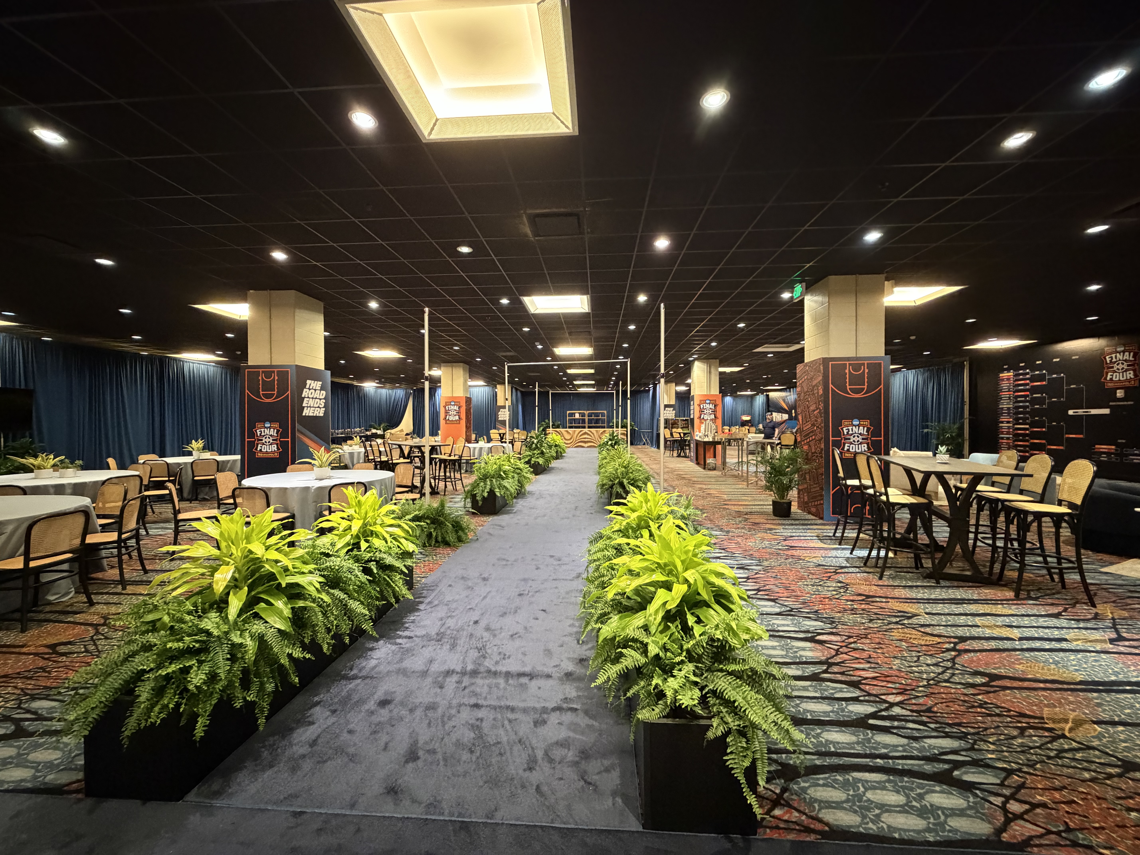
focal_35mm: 14
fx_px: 461
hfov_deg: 102.1
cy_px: 428
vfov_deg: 85.7
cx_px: 570
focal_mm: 2.22
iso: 1000
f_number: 2.2
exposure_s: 1/40
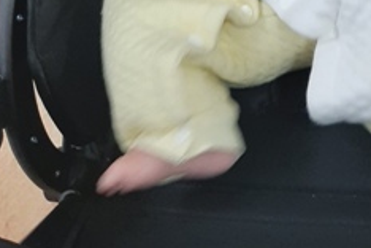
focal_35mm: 74
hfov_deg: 26.0
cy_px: -102
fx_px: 763
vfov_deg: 17.0
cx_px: 369
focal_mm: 3.93
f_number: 1.7
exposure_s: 1/50
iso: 125
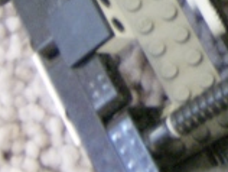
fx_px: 1055
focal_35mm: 160
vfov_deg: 9.1
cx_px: 352
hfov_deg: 11.7
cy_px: -62
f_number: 2.8
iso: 200
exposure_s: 1/4.1
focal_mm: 6
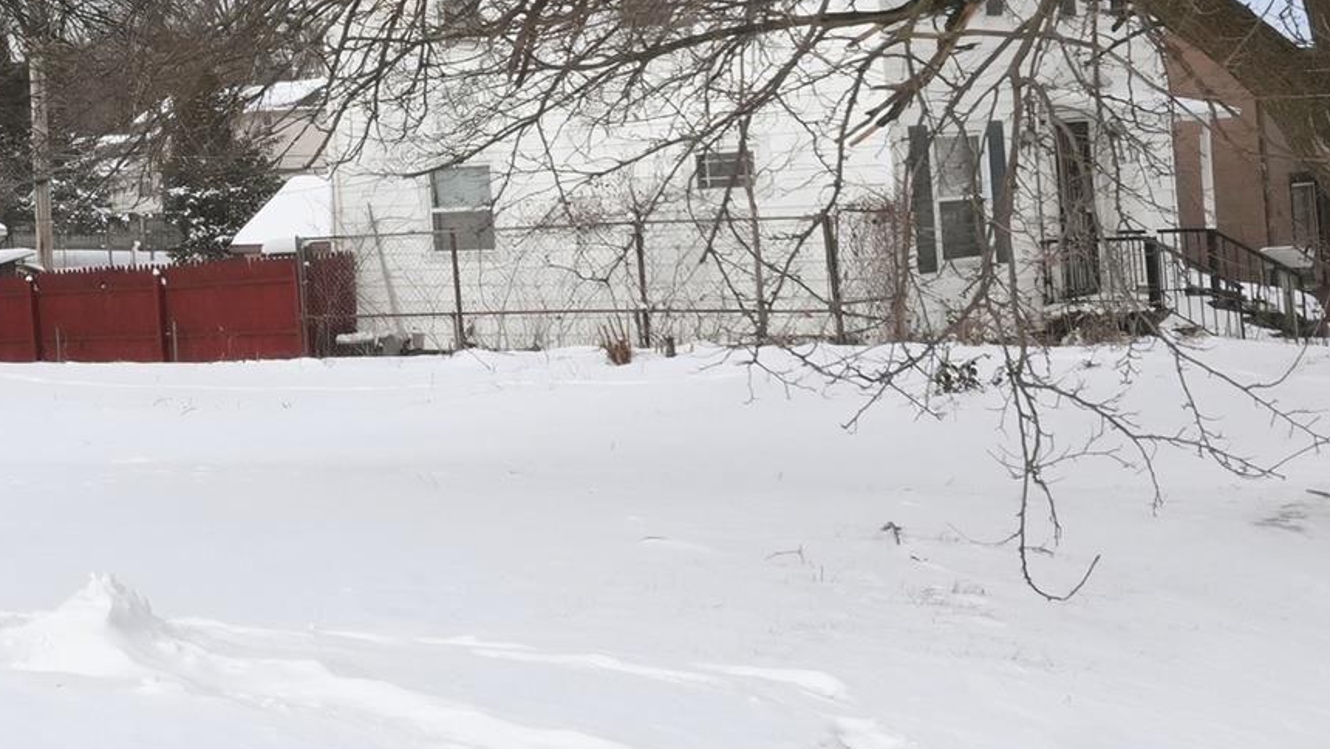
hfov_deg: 27.2
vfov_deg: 17.2
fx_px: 2417
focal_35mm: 69
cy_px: -21
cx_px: -264
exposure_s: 1/4000
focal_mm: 15
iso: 800
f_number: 6.3
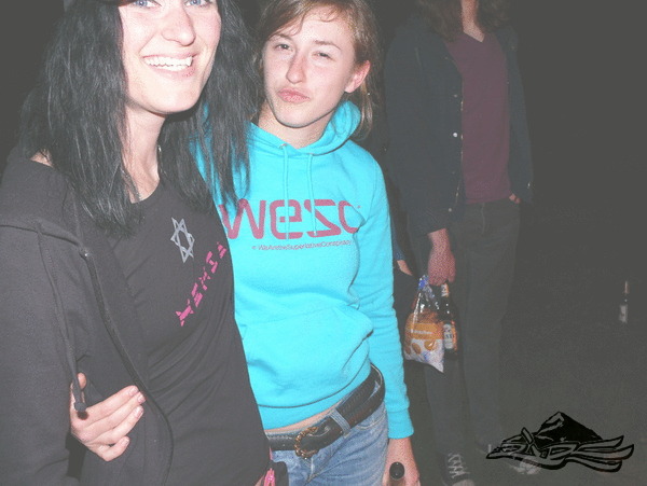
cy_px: 243
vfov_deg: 40.8
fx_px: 655
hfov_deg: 52.6
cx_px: 324
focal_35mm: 35
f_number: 2.8
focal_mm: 7.4
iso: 100
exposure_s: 1/30
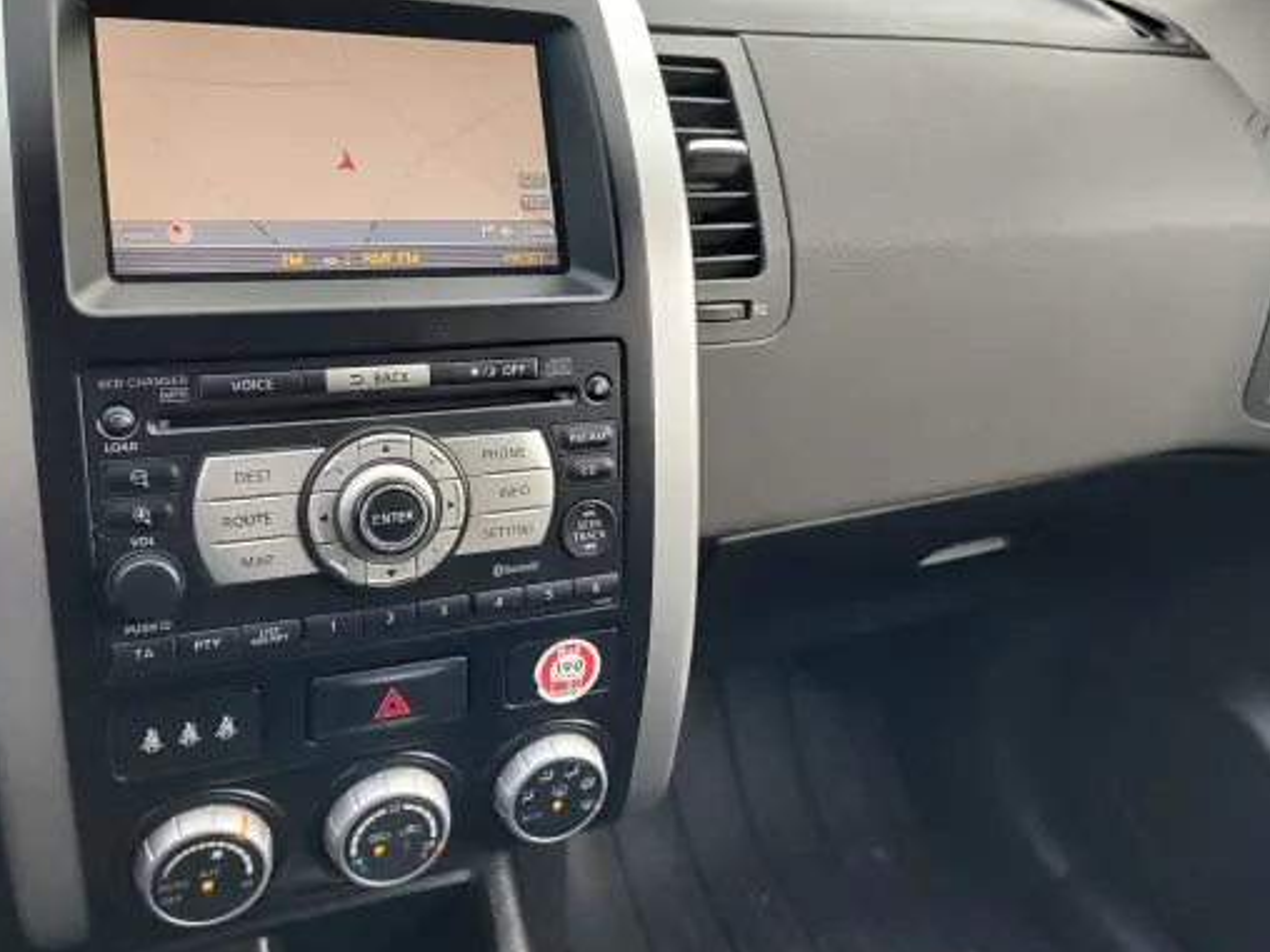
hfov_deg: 61.6
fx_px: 1064
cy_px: 417
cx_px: 610
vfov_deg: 48.1
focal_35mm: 29
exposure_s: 1/100
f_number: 1.8
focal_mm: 5.56
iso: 135
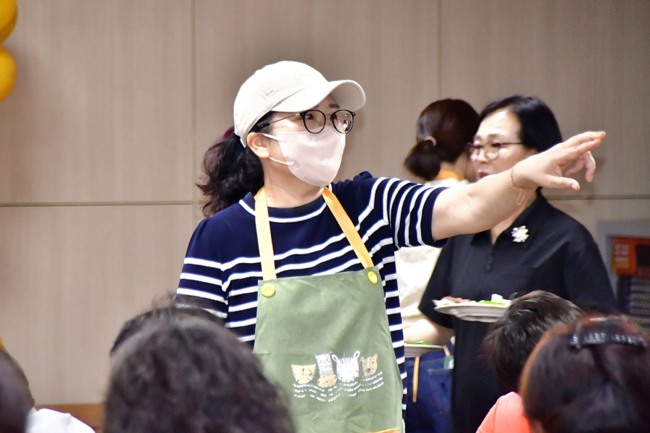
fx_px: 5684
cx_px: 325
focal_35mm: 315
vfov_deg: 4.4
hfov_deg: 6.5
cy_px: 216
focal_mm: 210
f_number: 6.3
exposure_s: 1/161
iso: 5000
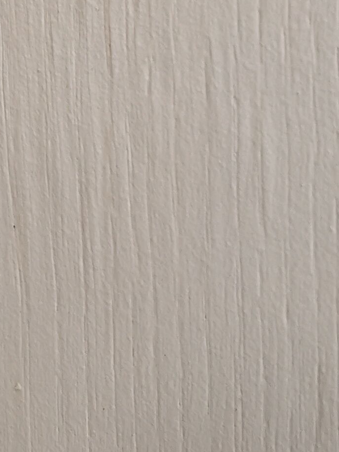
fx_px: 1398
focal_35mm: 107
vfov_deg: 16.4
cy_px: -264
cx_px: -89
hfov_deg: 13.4
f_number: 1.8
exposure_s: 1/100
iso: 100
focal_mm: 5.58
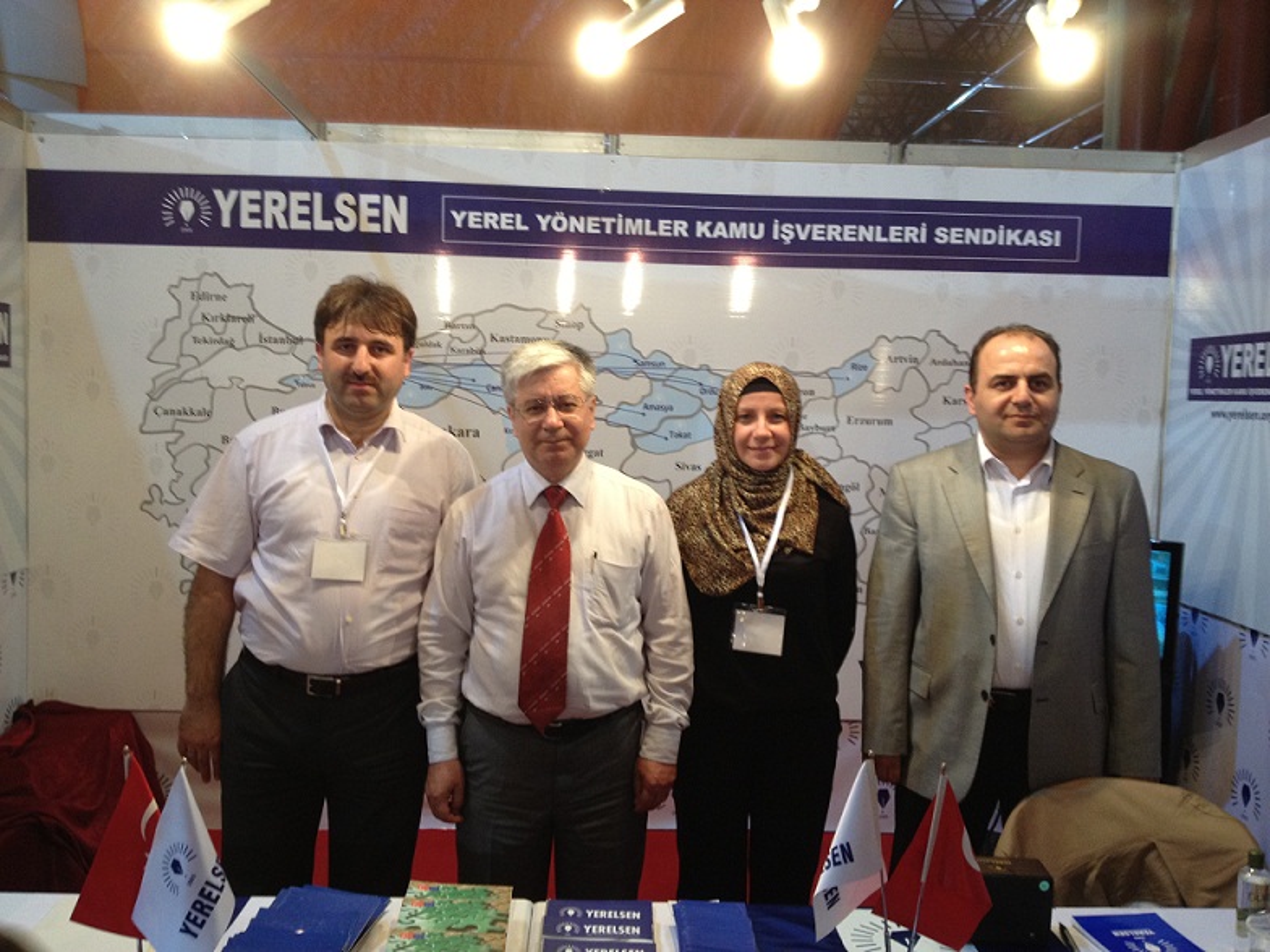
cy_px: 476
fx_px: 1284
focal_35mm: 35
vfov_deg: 40.7
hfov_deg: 52.6
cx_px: 635
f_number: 2.4
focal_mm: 4.28
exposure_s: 1/20
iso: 125
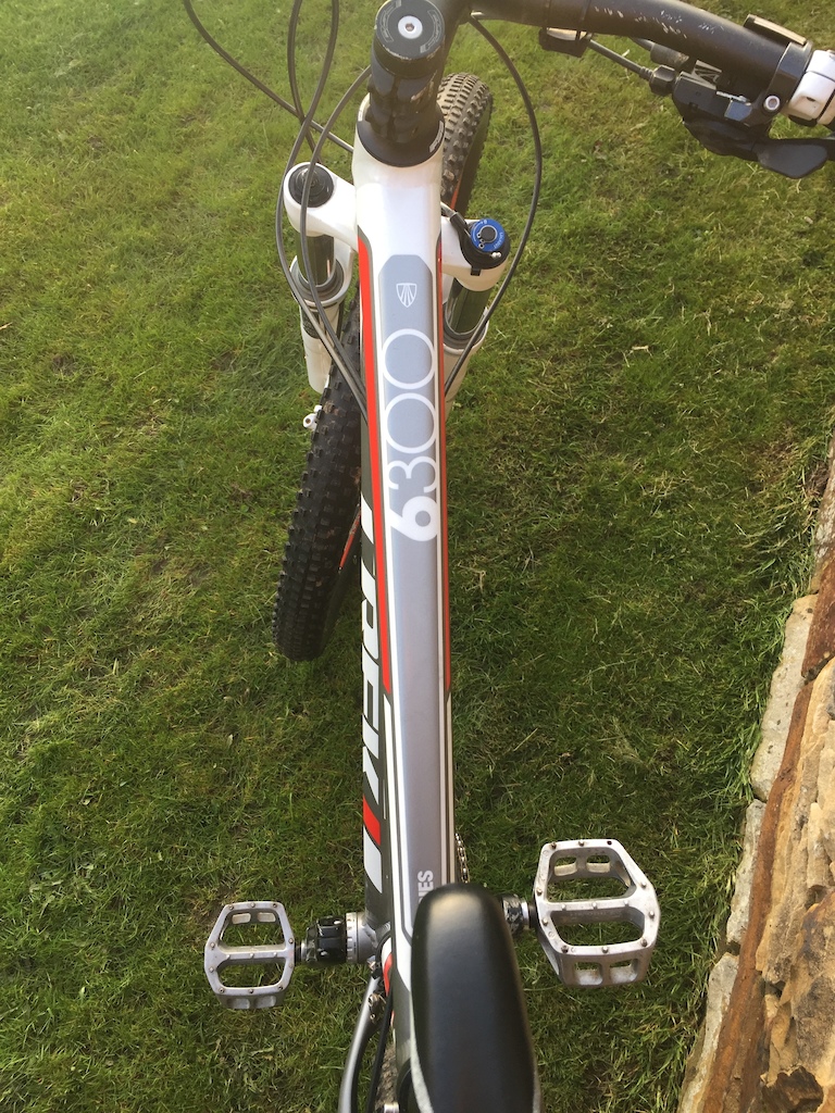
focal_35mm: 29
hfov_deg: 48.2
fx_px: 933
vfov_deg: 61.7
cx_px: 418
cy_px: 556
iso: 40
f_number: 2.2
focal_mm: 4.15
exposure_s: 1/100
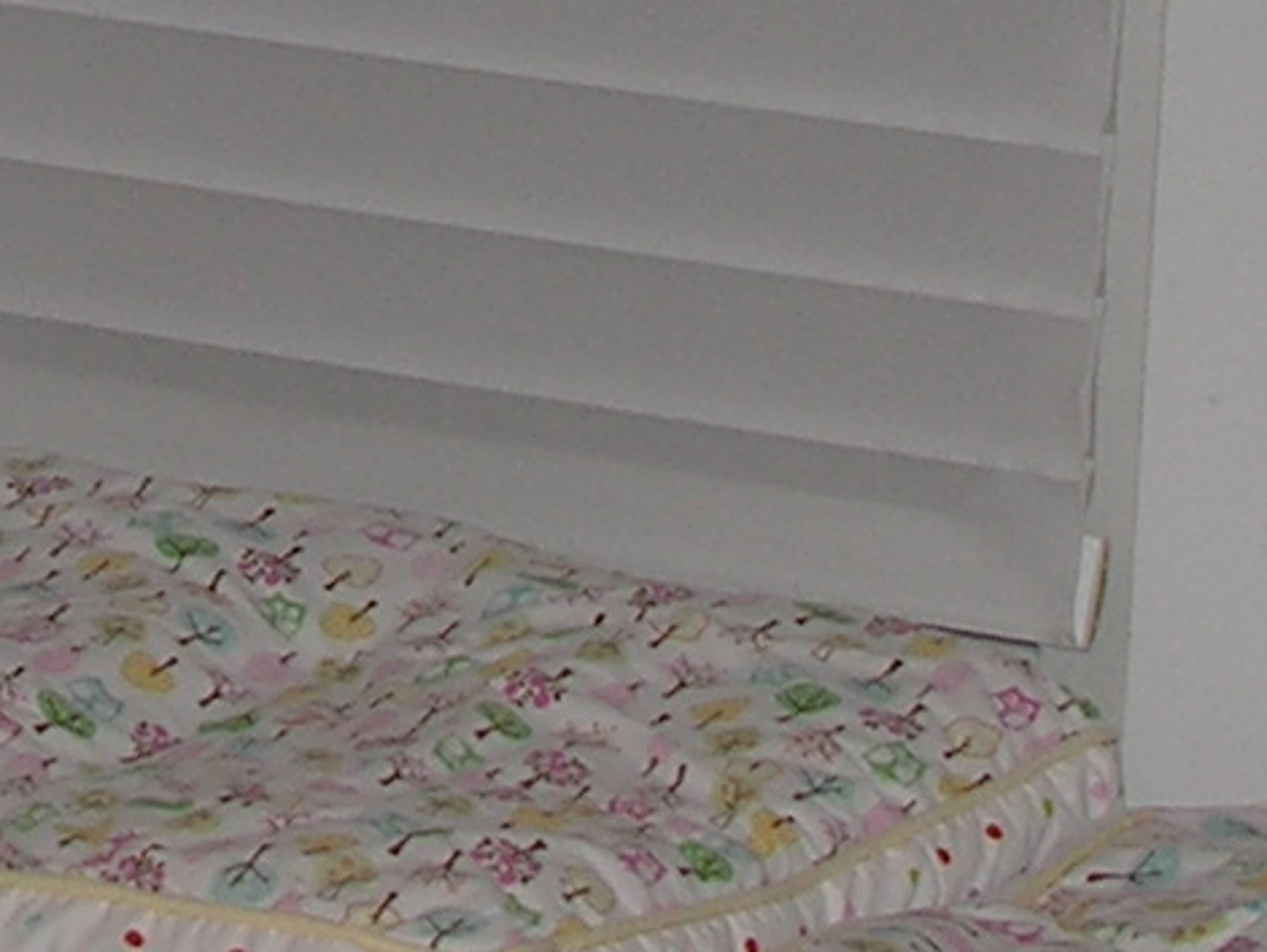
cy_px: -709
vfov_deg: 6.0
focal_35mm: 243
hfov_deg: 8.1
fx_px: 8899
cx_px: -218
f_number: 2.8
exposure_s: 1/60.1
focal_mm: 8.9
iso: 50
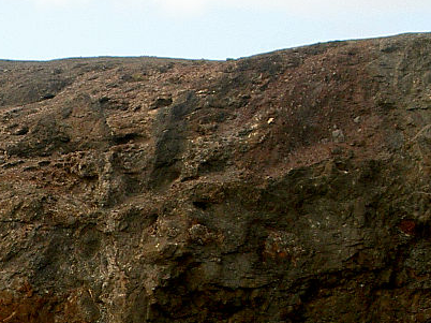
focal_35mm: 266
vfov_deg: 5.6
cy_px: 307
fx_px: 3310
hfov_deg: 7.4
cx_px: -83
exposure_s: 1/200
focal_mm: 14.7
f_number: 4.6
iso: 50
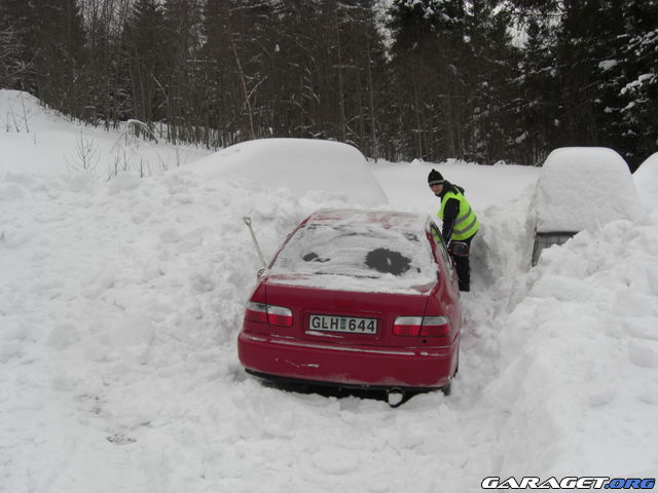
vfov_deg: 37.7
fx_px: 722
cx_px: 329
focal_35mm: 38
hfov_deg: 49.0
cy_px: 246
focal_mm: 7.9
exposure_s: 1/250
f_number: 4
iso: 80
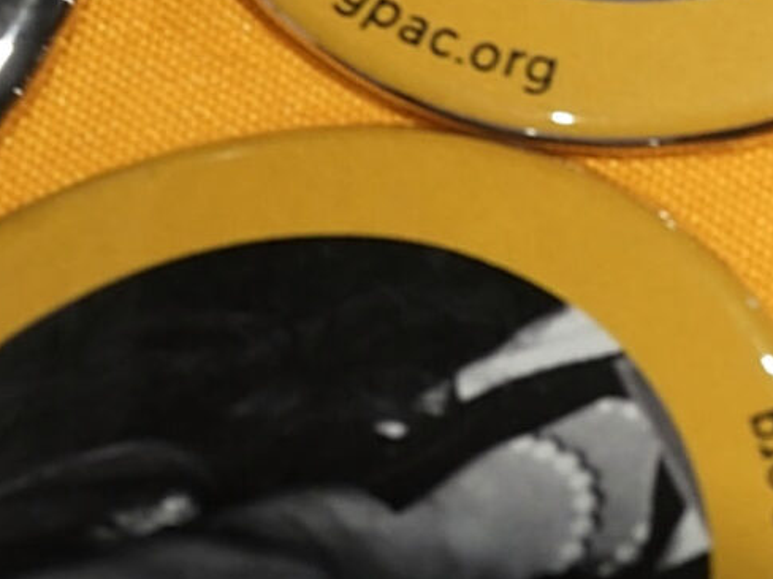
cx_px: 1852
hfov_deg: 7.4
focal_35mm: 252
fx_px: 5627
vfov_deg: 5.7
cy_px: -733
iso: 800
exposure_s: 1/15
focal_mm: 50
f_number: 8
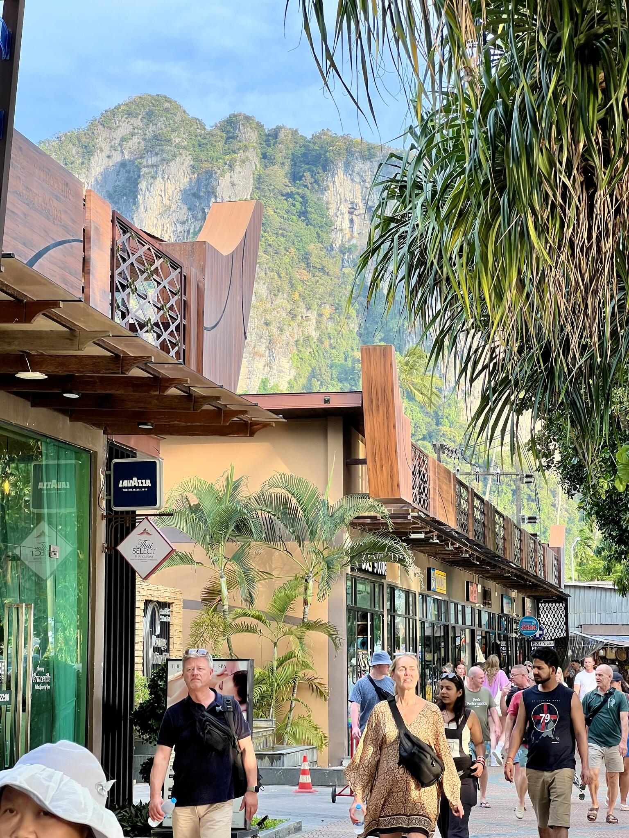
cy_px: 419
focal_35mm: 77
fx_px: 1866
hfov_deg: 19.1
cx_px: 314
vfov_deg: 25.3
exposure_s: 1/99
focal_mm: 9
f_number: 2.8
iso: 32
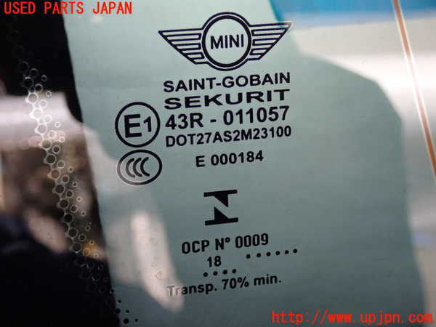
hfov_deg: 23.8
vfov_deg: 18.0
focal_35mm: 82
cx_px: 218
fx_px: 1033
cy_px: 164
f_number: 4.3
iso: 320
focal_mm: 14.62
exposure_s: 1/125
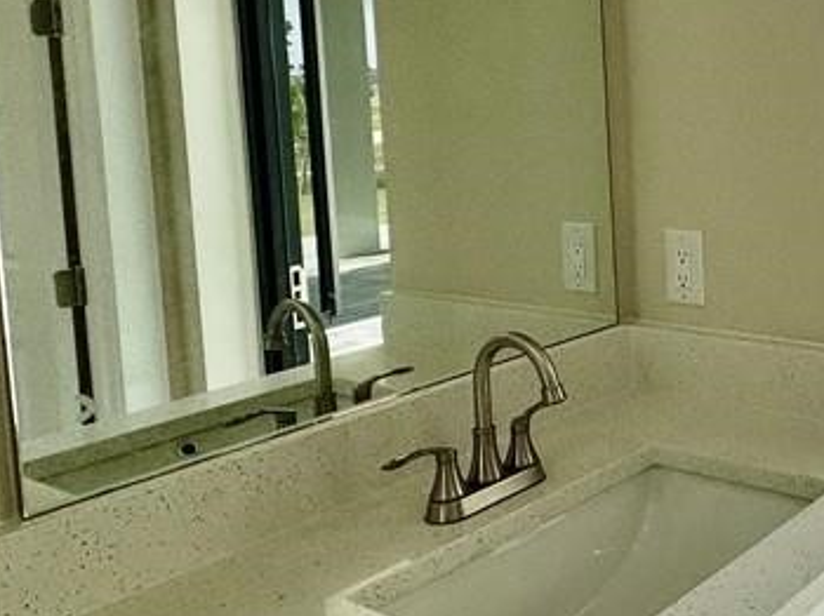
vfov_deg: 34.2
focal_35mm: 41
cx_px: 923
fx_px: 975
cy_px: 136
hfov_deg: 37.6
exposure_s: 1/615
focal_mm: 2.22
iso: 50
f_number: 2.2
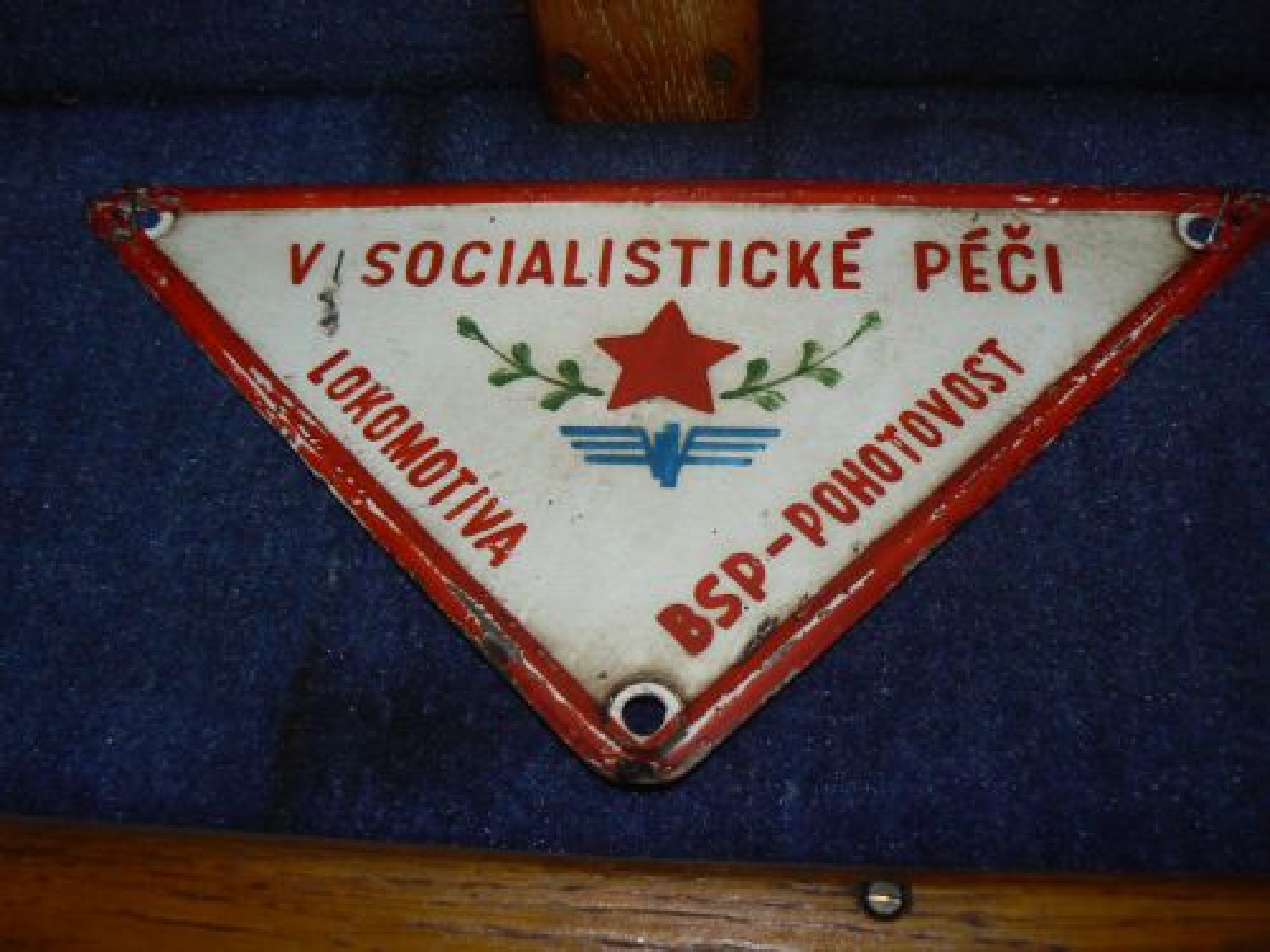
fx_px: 1321
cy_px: 476
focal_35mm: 36
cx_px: 635
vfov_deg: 39.7
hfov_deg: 51.4
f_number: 2.8
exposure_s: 1/60
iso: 100
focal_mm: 6
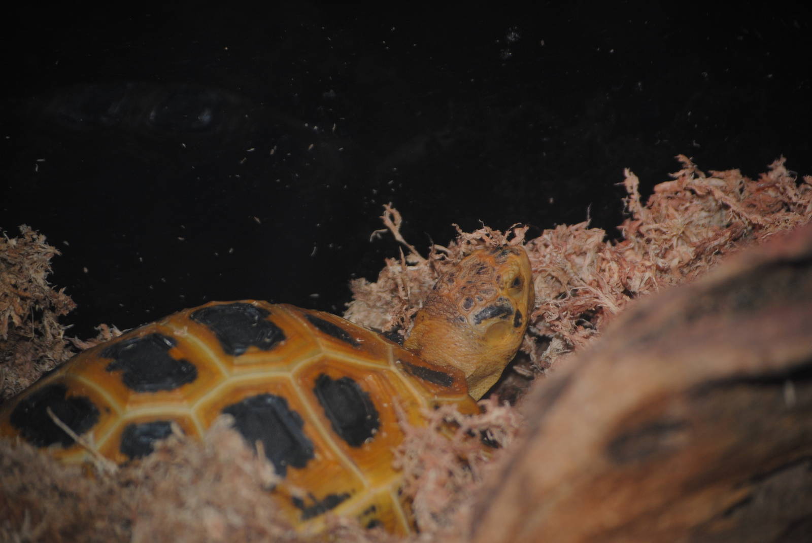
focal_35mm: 138
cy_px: 272
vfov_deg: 10.0
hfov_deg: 14.8
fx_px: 3116
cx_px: 406
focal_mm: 92
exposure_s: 1/60
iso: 200
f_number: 4.5
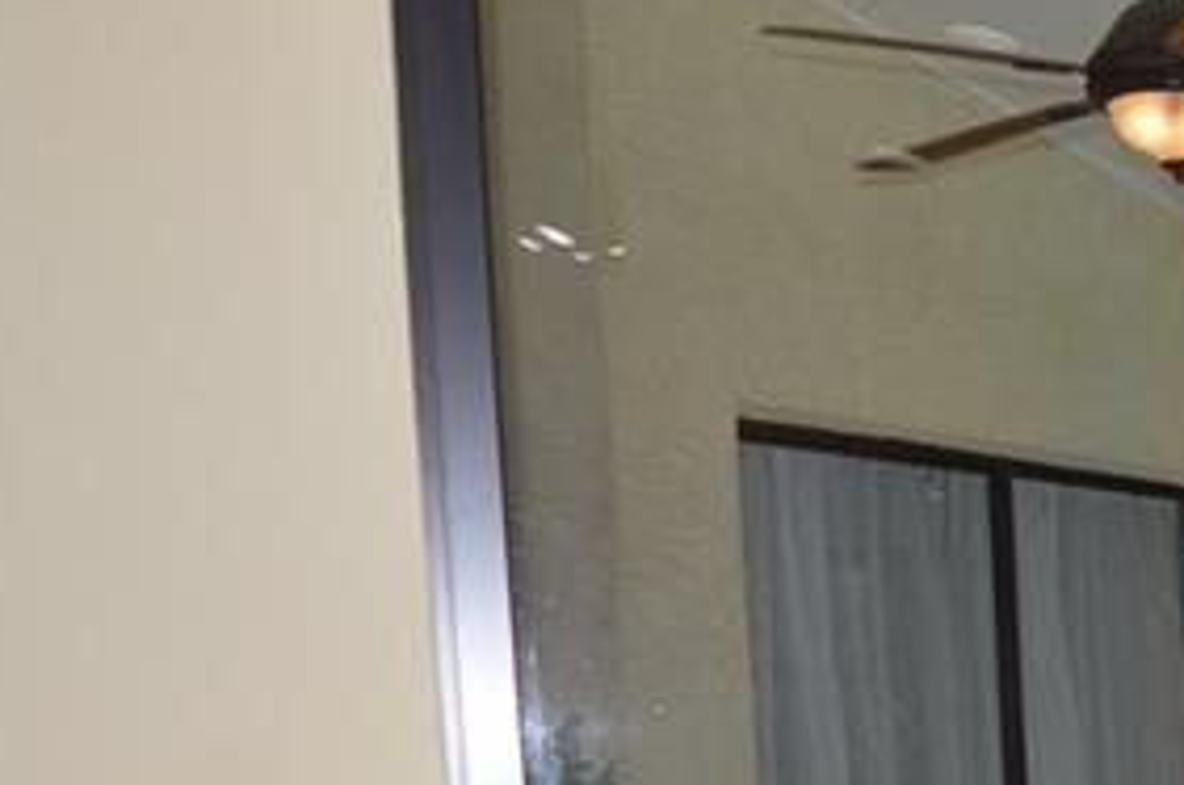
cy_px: 1180
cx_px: 2120
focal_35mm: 82
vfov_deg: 15.4
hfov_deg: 19.1
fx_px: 2686
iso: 200
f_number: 7.1
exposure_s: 1/200
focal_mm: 15
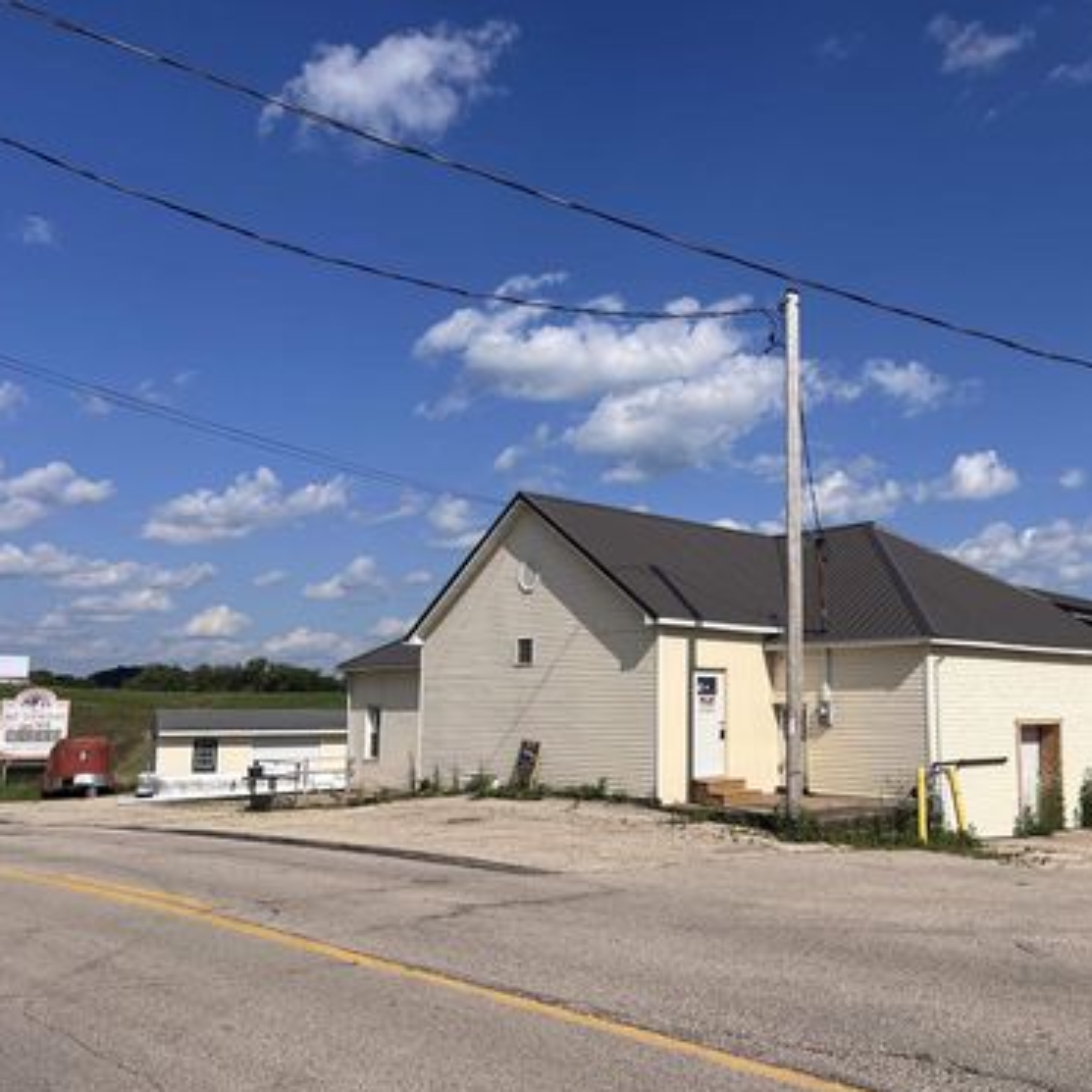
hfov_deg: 51.7
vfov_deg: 52.5
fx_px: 1106
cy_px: 549
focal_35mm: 31
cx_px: 712
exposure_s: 1/9434
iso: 50
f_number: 1.5
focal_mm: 5.7
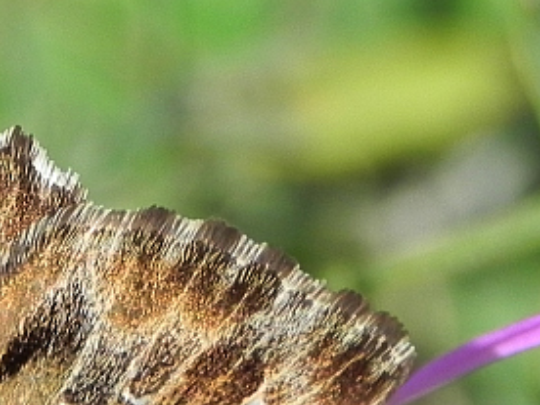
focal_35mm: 390
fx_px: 6084
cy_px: 554
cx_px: -68
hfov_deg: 5.1
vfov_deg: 3.8
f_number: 5
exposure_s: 1/510
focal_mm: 18.8
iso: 160
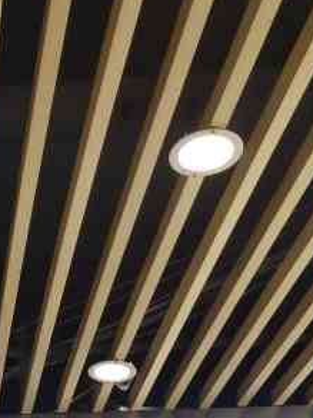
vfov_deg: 18.0
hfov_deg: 14.5
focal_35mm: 96
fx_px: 1157
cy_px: 651
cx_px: -131
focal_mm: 4.35
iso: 143
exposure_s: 1/100
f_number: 1.8
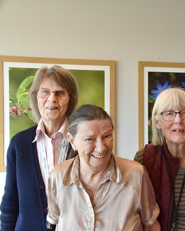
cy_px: 116
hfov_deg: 28.3
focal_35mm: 51
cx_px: 173
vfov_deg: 36.6
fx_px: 349
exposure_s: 1/125
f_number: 5.6
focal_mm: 24
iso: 800
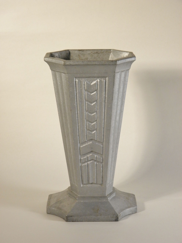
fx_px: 561
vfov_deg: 24.4
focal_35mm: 80
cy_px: 122
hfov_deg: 18.4
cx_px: 91
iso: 200
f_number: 4.4
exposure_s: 1/50
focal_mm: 14.3
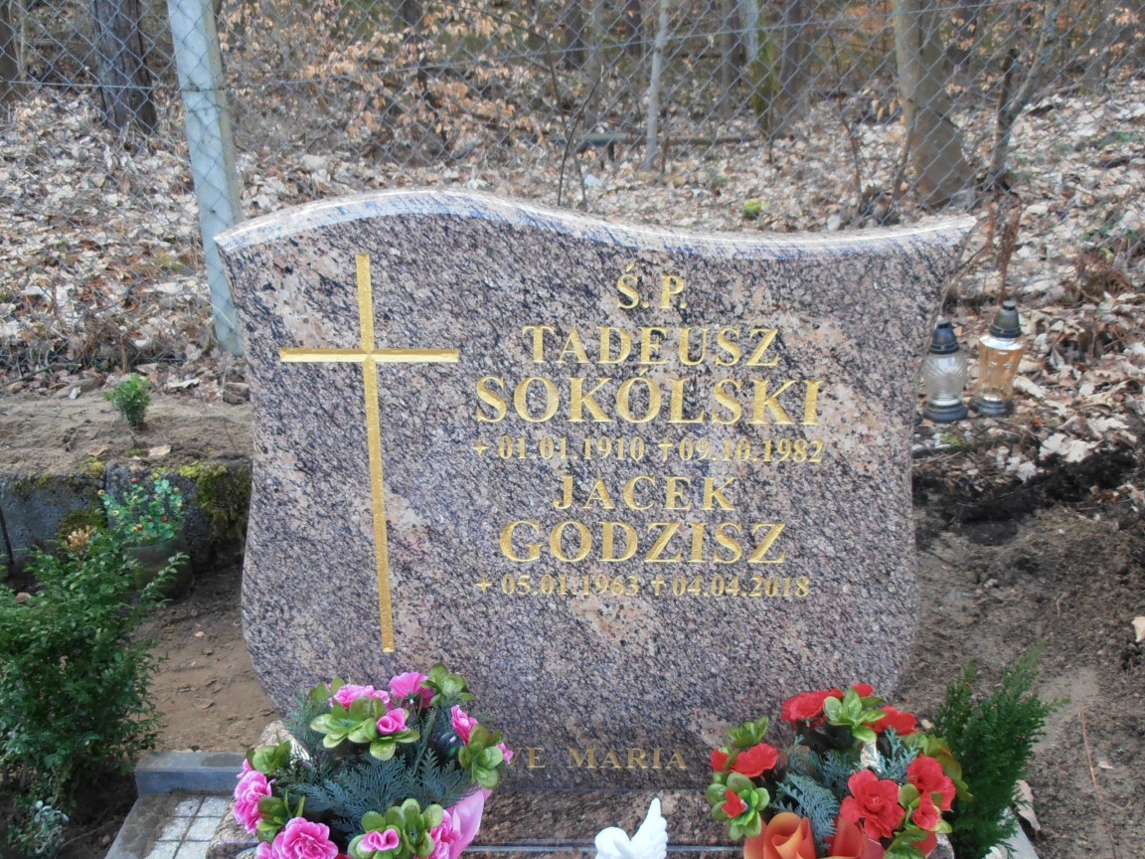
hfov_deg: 59.9
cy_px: 465
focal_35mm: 30
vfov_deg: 46.8
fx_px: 992
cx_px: 592
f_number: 3
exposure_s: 1/60
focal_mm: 4.2
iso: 80
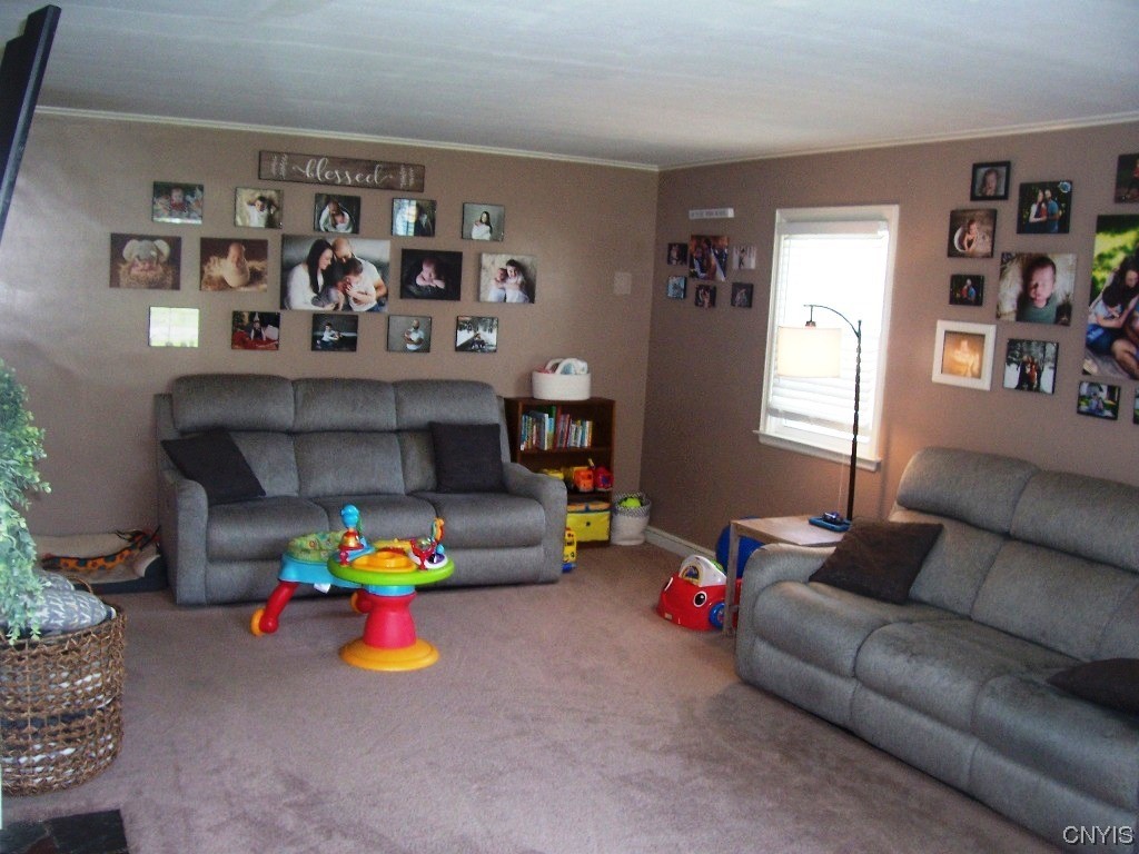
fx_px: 1119
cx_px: 570
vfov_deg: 41.8
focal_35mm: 34
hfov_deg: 54.0
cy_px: 427
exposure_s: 1/60
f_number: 2.7
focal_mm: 5.6
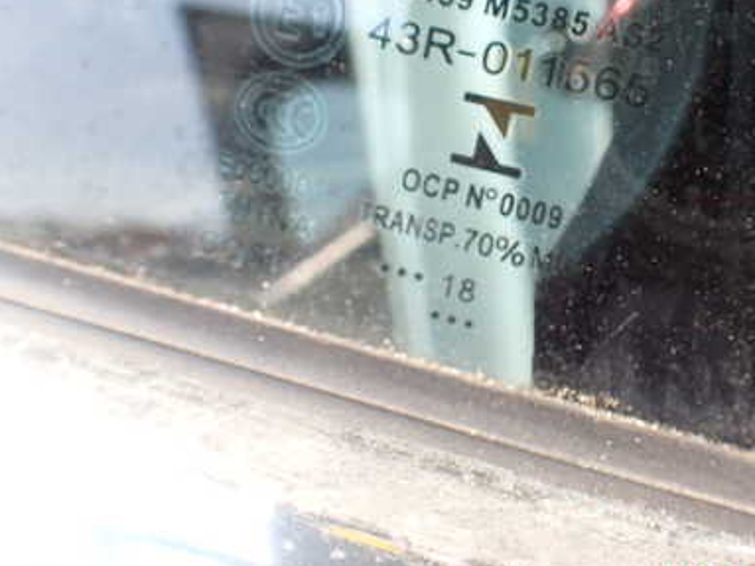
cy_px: 170
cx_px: 526
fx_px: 1025
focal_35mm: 47
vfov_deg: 30.5
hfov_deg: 39.8
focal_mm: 5.4
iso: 100
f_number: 3.2
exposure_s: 1/125
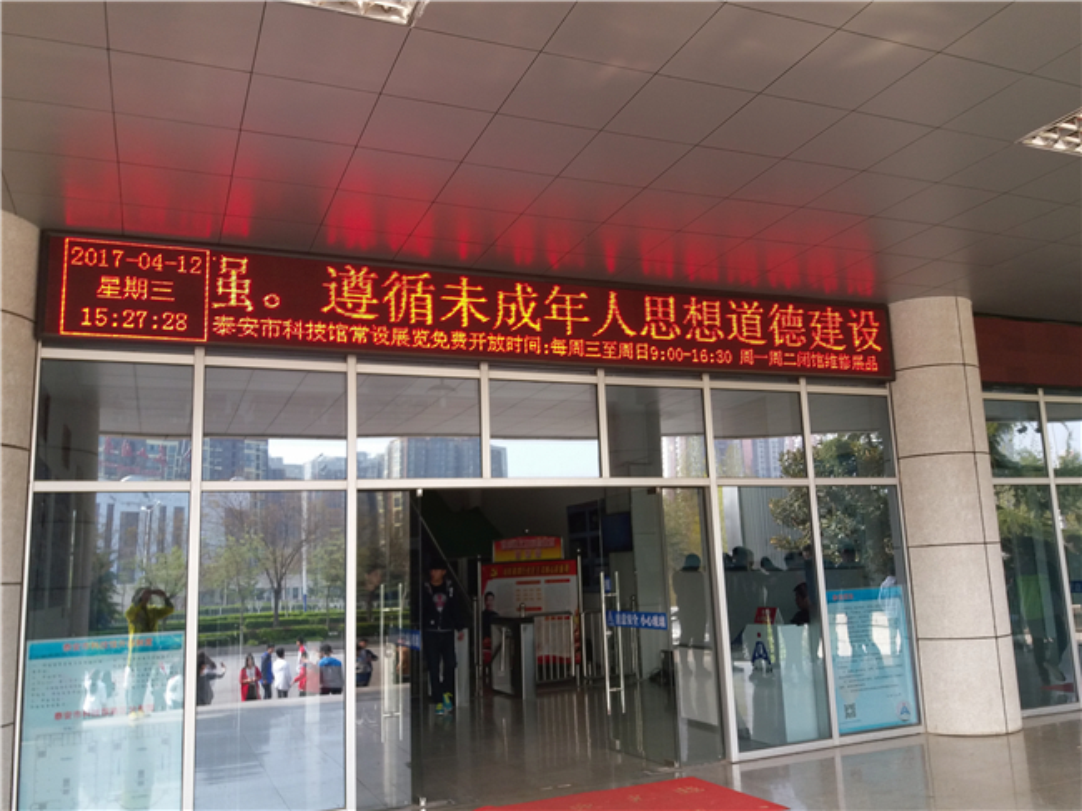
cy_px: 406
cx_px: 541
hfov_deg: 63.5
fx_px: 875
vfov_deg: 49.7
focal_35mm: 28
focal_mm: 3.7
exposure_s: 1/129
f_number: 1.9
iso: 40
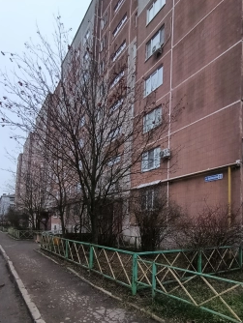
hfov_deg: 63.4
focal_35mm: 21
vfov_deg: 76.7
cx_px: 133
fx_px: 196
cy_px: 213
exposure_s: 1/100
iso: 293
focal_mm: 1.65
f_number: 2.2
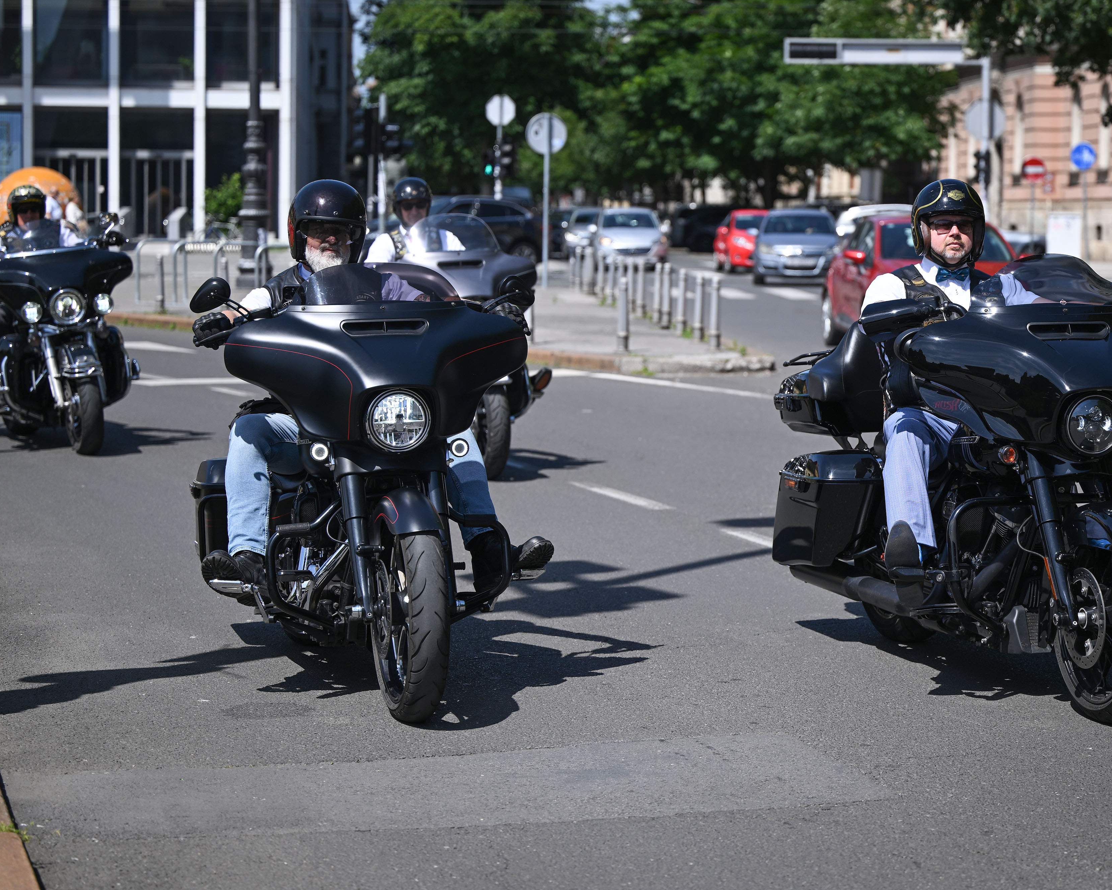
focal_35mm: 79
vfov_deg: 19.4
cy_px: 445
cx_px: 602
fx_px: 2600
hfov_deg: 24.1
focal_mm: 70
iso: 125
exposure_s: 1/3200
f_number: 2.8
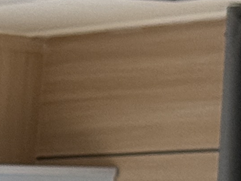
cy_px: 579
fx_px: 2487
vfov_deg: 4.0
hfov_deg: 5.1
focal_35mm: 357
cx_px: -618
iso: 200
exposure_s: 1/100
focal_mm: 6.76
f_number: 1.78
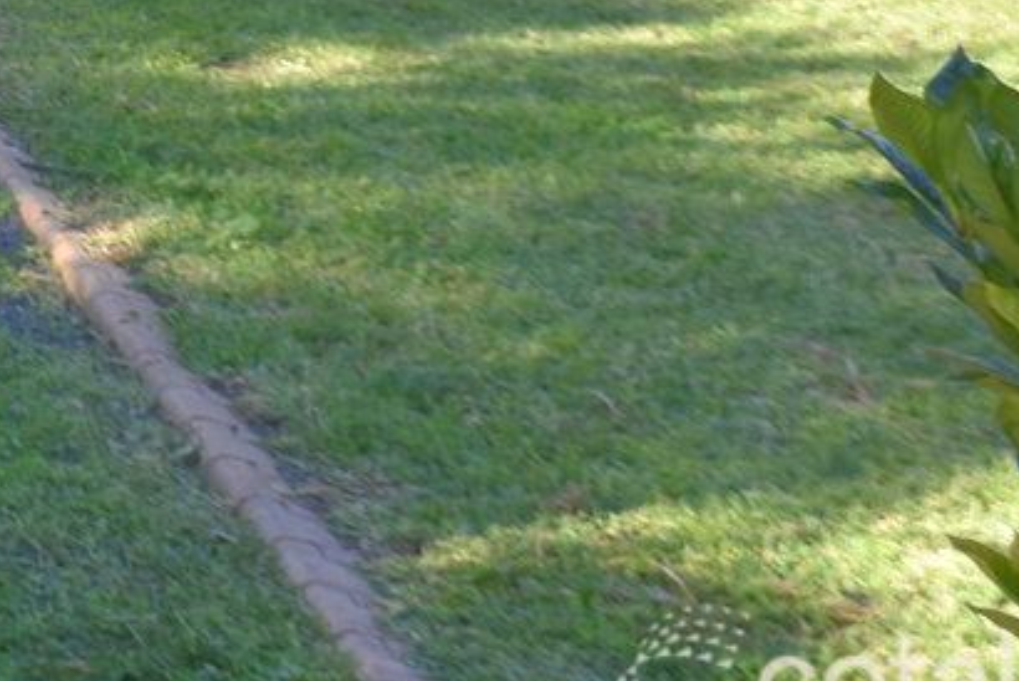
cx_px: -706
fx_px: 3314
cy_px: -473
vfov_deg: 11.1
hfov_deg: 15.5
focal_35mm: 117
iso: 100
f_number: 6.3
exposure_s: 1/160
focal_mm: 20
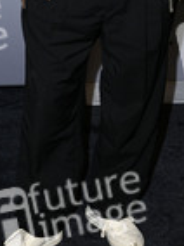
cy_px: -47
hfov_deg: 14.3
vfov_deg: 18.2
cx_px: 108
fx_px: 732
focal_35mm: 103
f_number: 5.6
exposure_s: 1/250
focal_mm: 38
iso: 1000
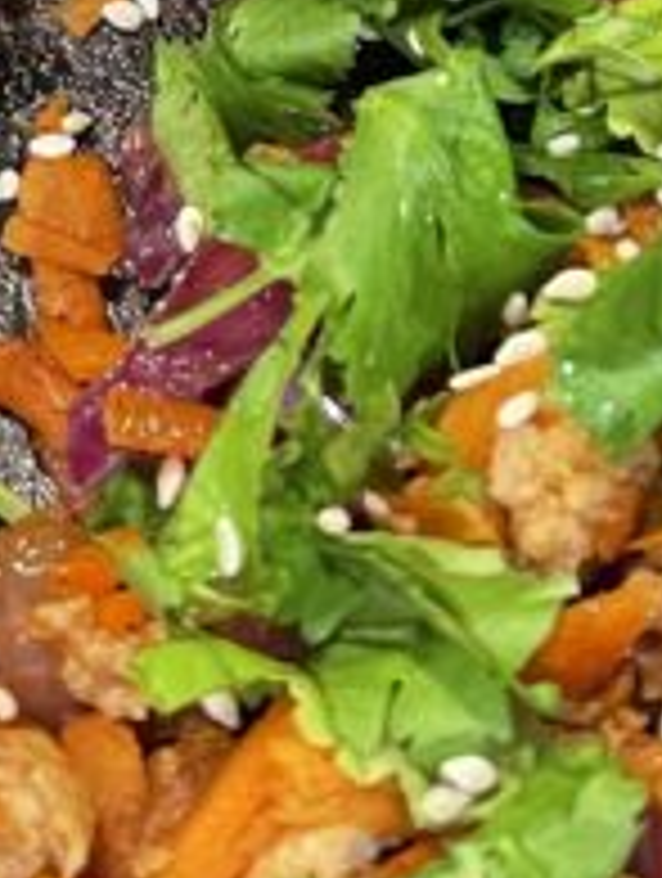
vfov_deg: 13.5
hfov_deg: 11.4
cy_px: -684
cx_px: 284
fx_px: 3329
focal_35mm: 131
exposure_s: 1/60
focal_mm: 5.1
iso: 400
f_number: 1.6
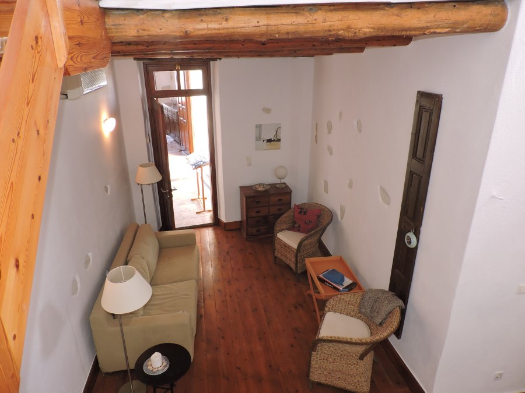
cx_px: 262
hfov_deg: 71.6
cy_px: 196
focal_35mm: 24
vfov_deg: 56.8
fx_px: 364
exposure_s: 1/40
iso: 200
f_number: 3
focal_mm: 4.3
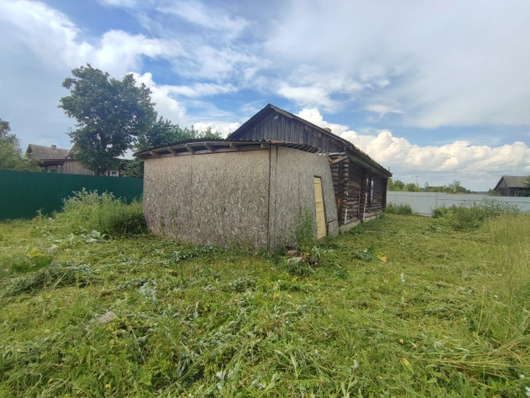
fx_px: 245
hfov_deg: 94.5
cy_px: 199
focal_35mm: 16
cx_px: 265
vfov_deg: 78.2
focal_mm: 1.65
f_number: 2.2
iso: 50
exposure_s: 1/1576
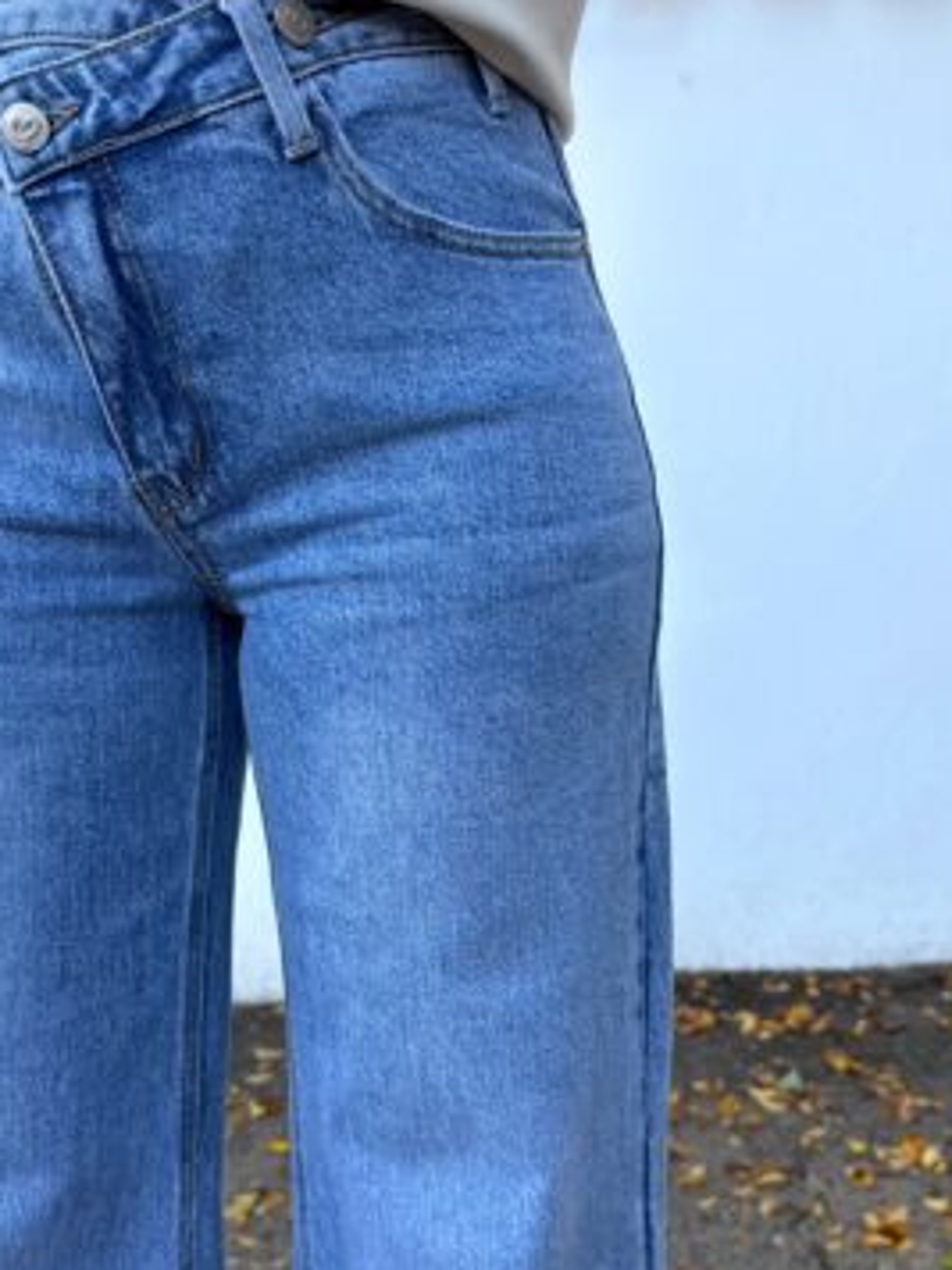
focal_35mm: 27
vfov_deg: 65.3
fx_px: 990
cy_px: 649
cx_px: 442
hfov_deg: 51.3
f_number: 1.78
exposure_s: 1/374
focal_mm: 6.76
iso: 80
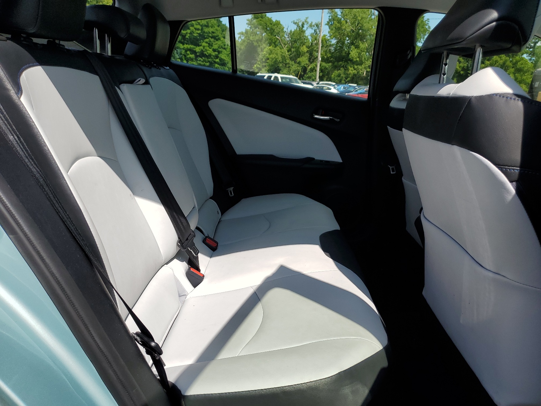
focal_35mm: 26
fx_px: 406
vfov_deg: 53.1
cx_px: 270
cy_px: 203
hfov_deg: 67.3
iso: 50
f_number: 1.5
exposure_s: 1/3333
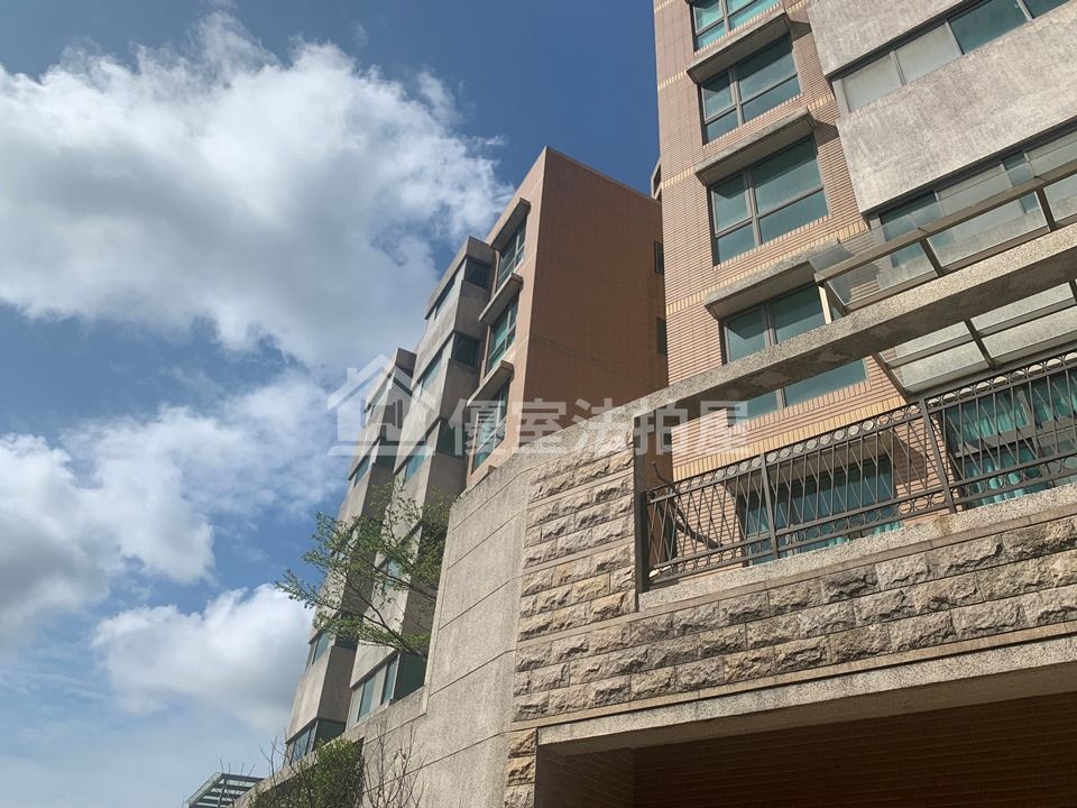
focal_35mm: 26
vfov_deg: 53.1
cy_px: 404
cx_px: 538
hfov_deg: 67.3
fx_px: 809
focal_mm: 4.25
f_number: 1.8
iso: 25
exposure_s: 1/5405
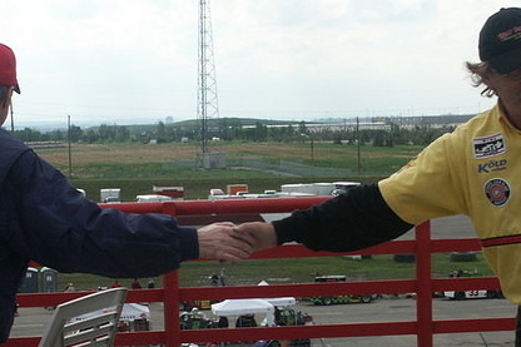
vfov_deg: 9.4
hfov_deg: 14.1
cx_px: 230
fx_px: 2112
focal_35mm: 146
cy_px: 212
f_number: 8
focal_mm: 18.17
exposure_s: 1/500
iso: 100
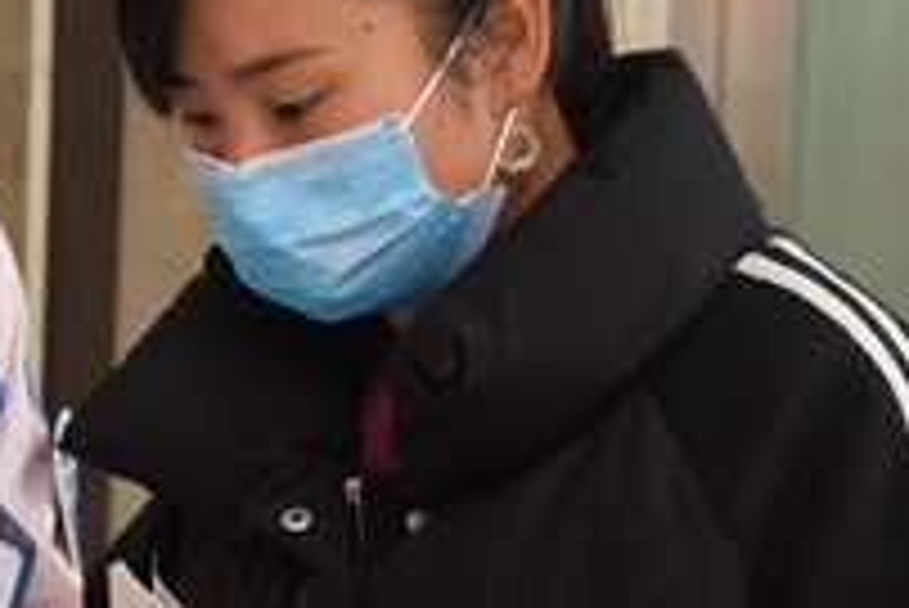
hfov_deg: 15.3
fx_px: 3108
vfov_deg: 11.2
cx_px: -486
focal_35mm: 123
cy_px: 410
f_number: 4
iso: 800
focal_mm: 31
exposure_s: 1/60
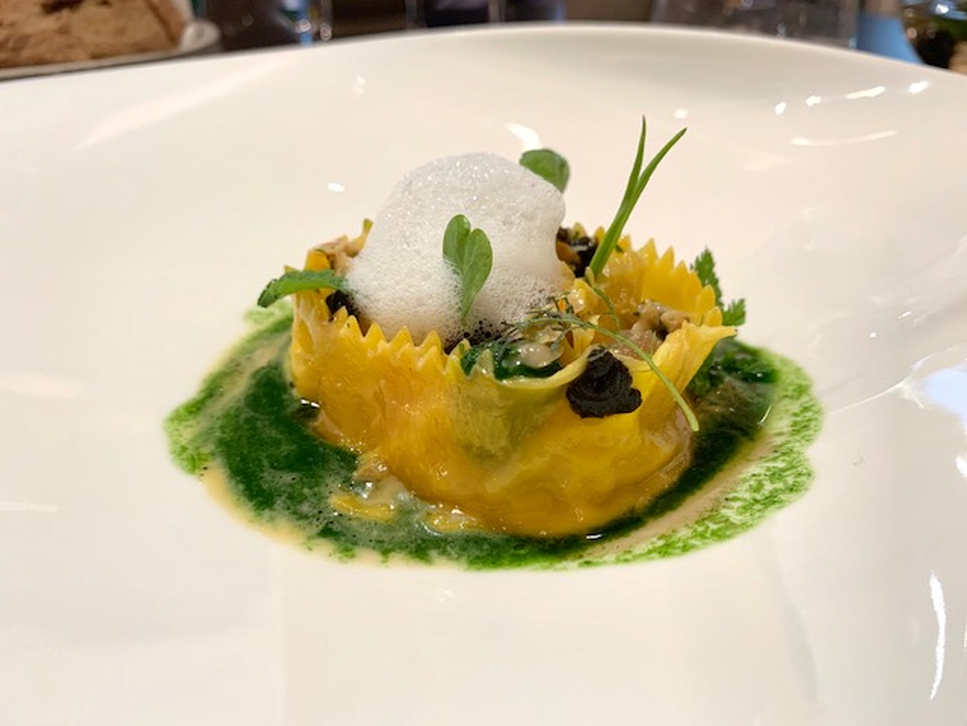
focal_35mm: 26
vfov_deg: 53.1
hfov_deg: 67.3
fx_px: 726
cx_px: 484
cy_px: 363
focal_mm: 4.25
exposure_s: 1/60
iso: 200
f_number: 1.8
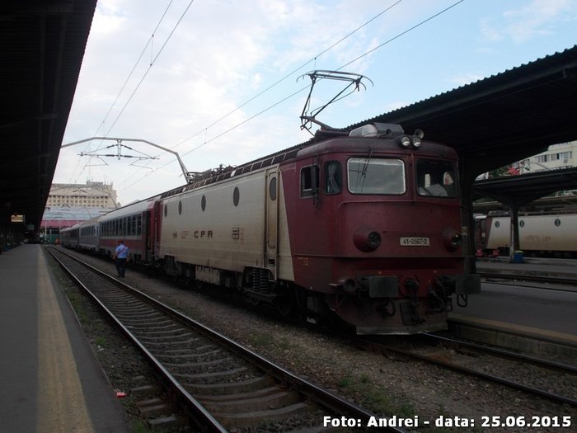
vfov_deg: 36.8
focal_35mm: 39
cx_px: 288
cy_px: 216
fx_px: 650
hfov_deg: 47.9
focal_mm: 6.9
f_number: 3.9
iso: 80
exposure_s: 1/160
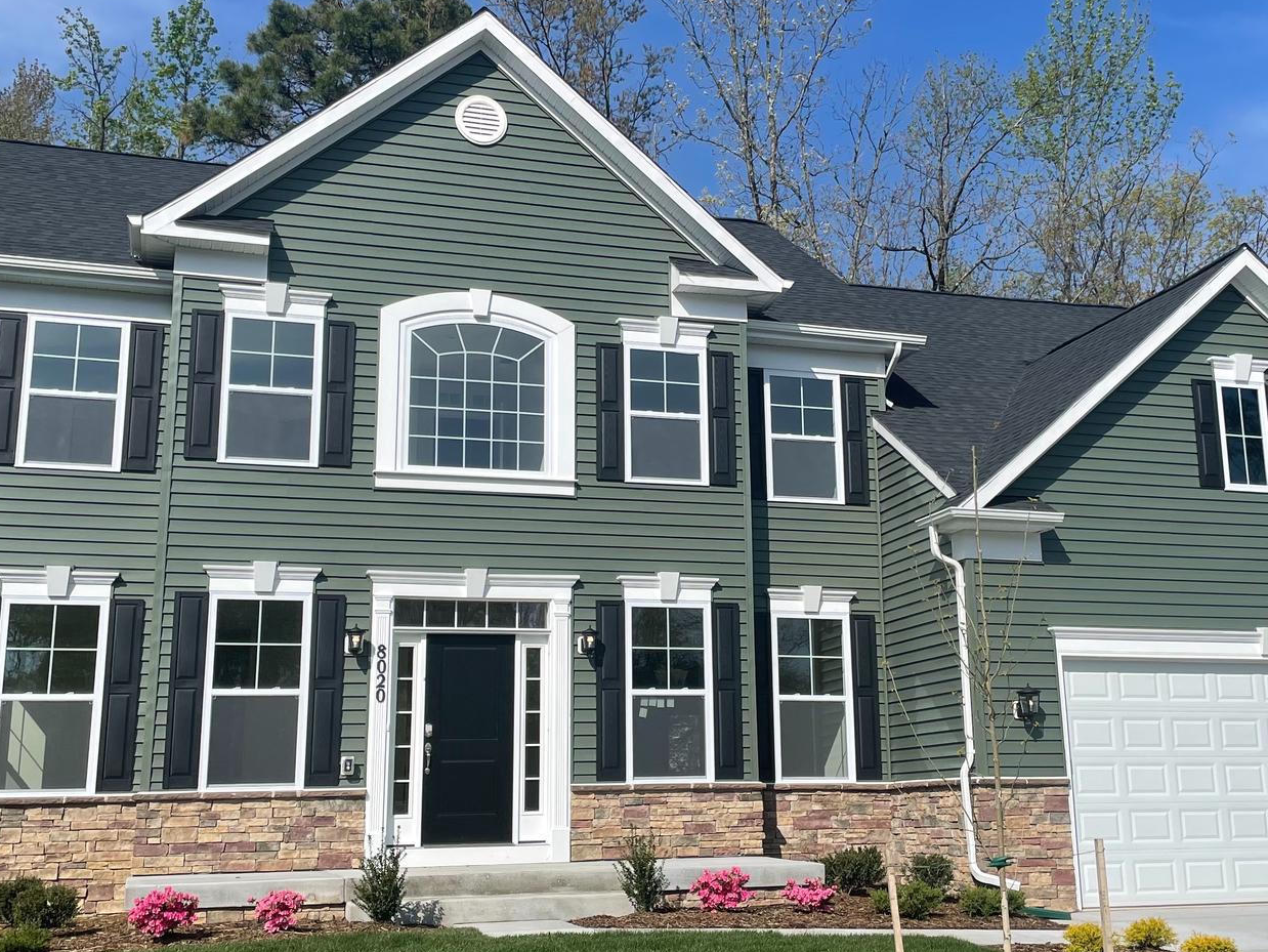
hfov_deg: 43.8
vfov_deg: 33.6
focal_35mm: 43
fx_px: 1575
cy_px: 448
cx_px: 711
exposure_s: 1/4831
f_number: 1.6
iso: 32
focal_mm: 4.2
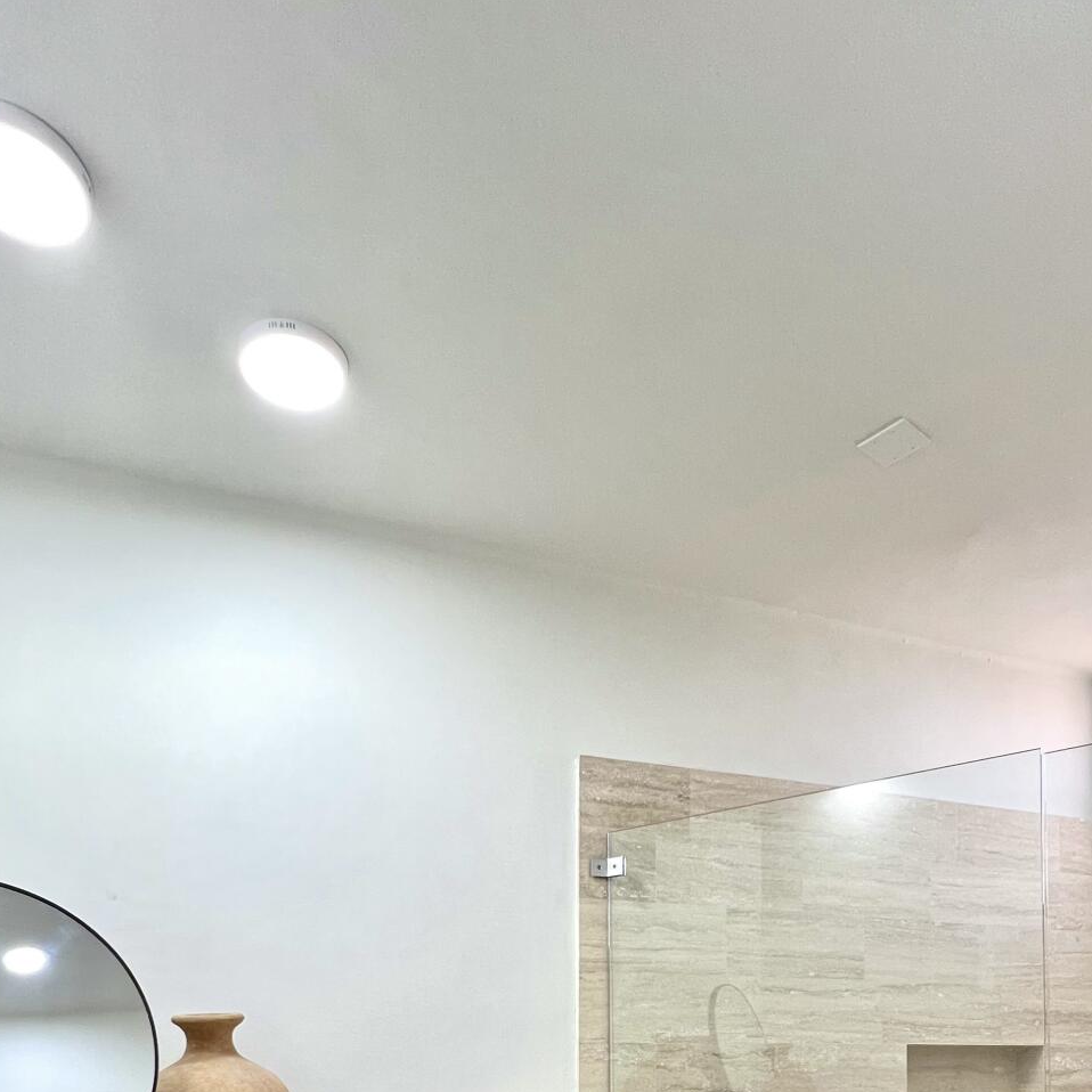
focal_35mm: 24
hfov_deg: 65.0
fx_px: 857
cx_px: 569
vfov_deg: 53.9
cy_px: 1042
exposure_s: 1/120
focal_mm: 1.57
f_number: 1.8
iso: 200
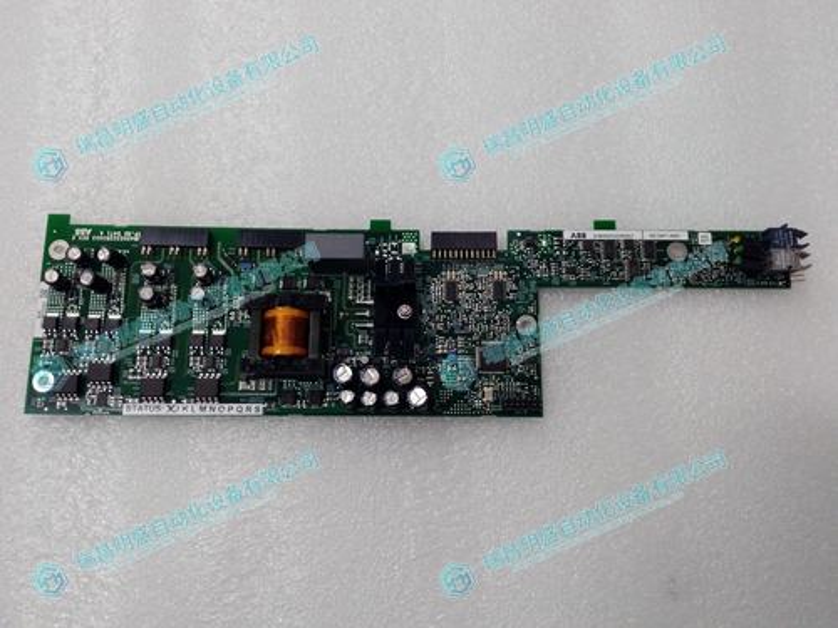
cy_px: 314
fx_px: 654
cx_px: 419
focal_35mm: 27
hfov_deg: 65.3
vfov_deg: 51.4
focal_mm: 3.79
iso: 205
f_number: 2
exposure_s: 1/33
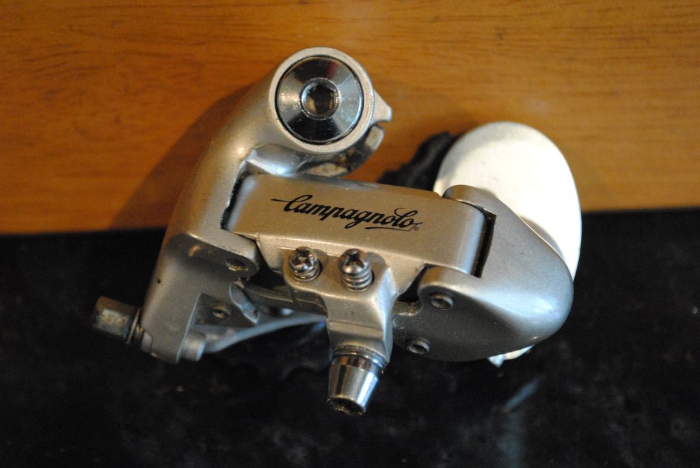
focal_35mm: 72
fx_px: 1401
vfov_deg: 19.0
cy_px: 234
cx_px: 350
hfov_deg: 28.0
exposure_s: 1/13
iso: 1600
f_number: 5.3
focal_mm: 48
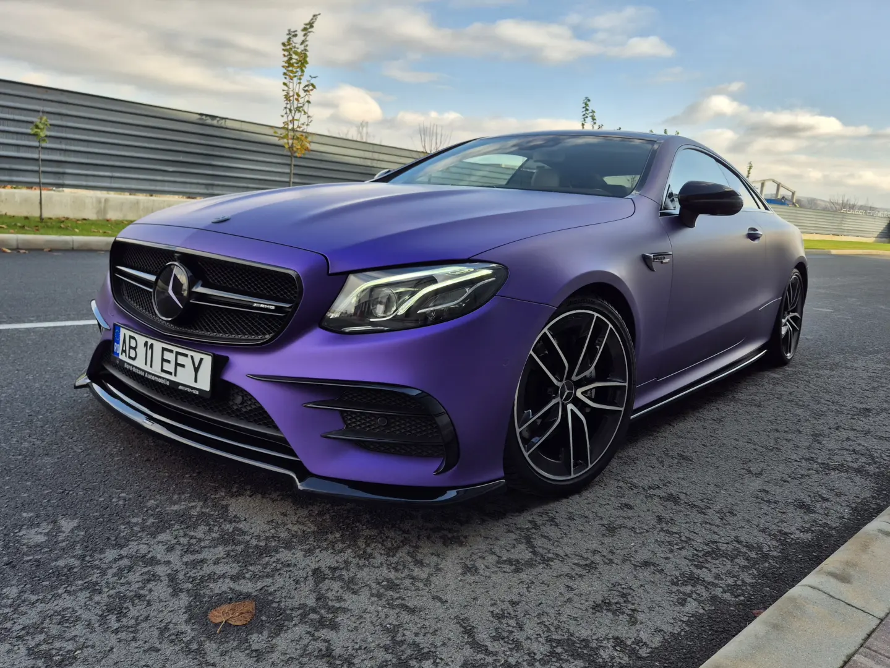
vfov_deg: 58.9
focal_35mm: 23
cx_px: 445
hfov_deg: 73.9
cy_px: 334
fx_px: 591
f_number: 1.8
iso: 25
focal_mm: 5.4
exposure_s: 1/769
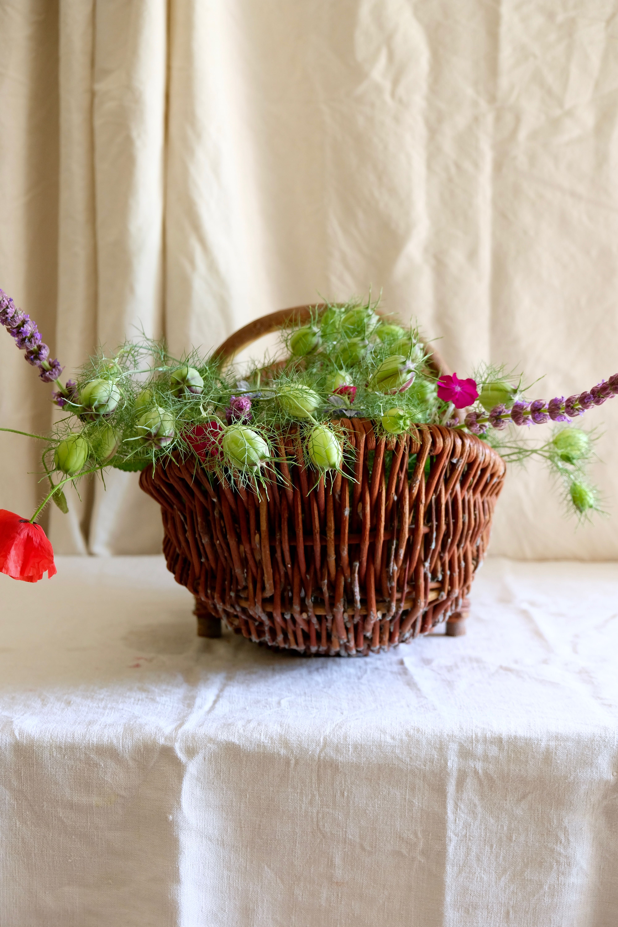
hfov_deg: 25.1
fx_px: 1390
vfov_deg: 36.9
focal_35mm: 54
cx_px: 309
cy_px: 464
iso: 640
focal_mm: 35.8
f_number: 3.6
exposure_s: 1/60
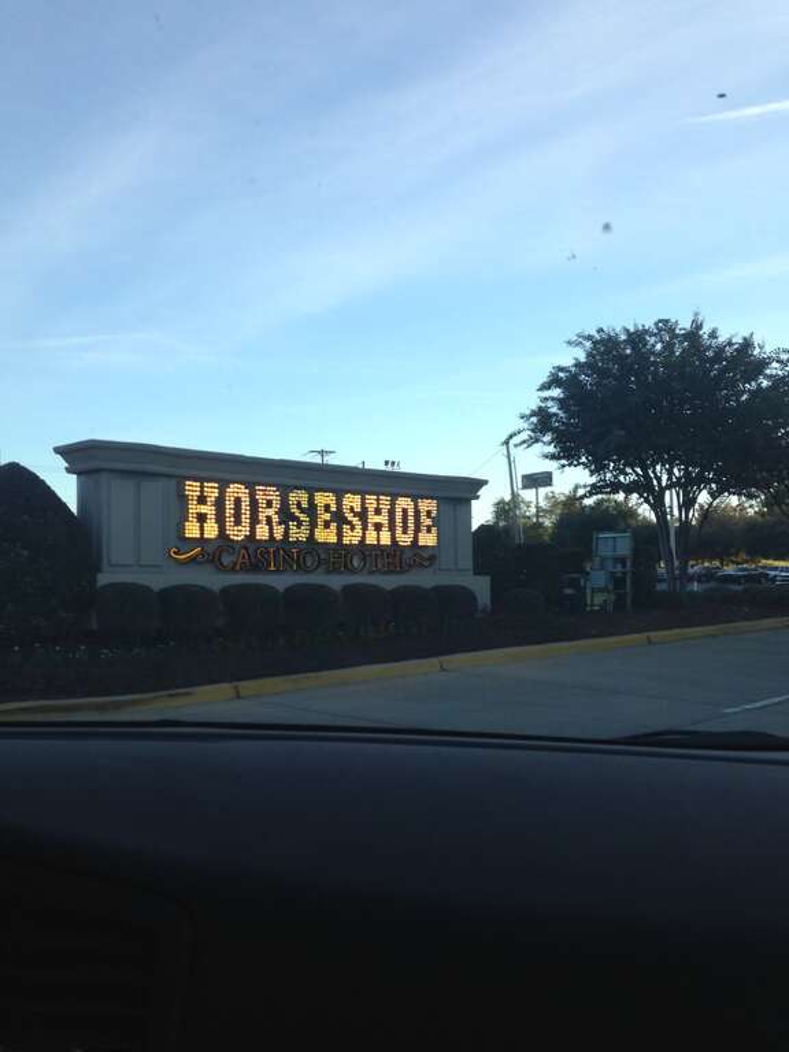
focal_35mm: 33
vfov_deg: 55.4
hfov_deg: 42.9
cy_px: 526
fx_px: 1003
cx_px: 394
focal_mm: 4.12
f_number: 2.4
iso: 50
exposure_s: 1/526
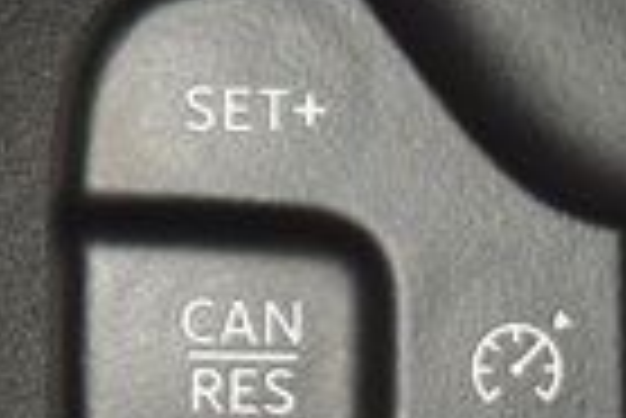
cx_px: 635
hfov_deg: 4.3
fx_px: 8407
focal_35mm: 483
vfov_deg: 2.9
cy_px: 501
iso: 100
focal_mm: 70
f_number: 8
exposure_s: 1/125
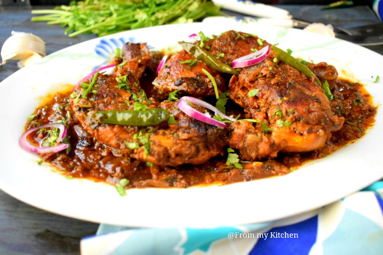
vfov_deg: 35.9
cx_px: 192
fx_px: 394
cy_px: 129
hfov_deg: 51.9
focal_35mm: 37
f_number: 3.8
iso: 3200
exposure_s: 1/125
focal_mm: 24
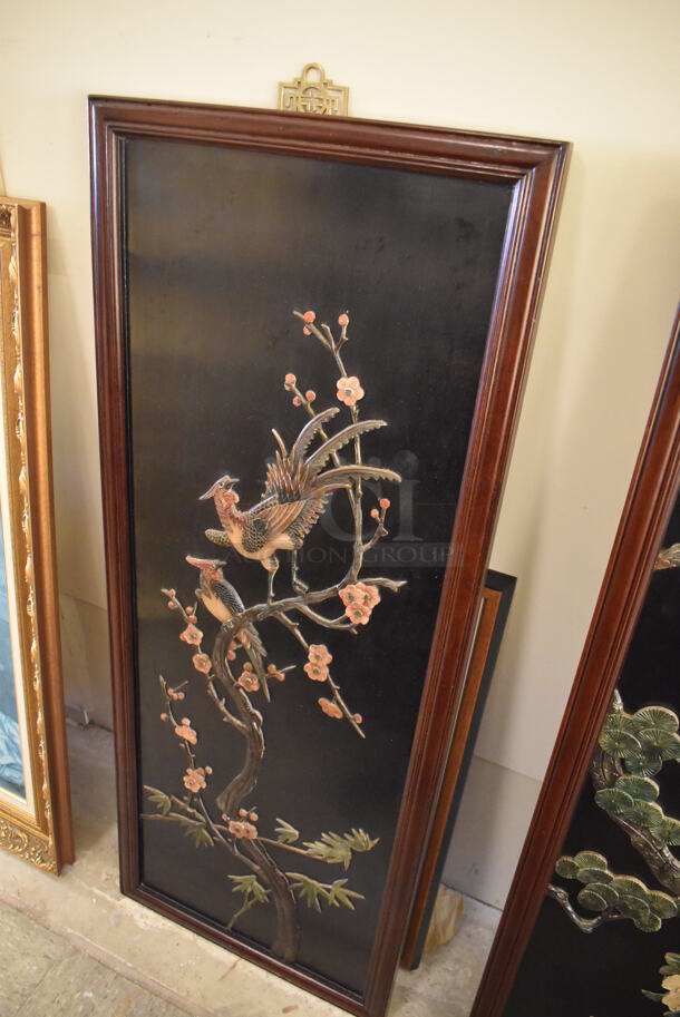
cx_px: 340
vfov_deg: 67.3
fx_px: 764
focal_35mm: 27
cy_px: 508
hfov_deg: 48.0
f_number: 3.5
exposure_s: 1/125
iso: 4500
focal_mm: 18
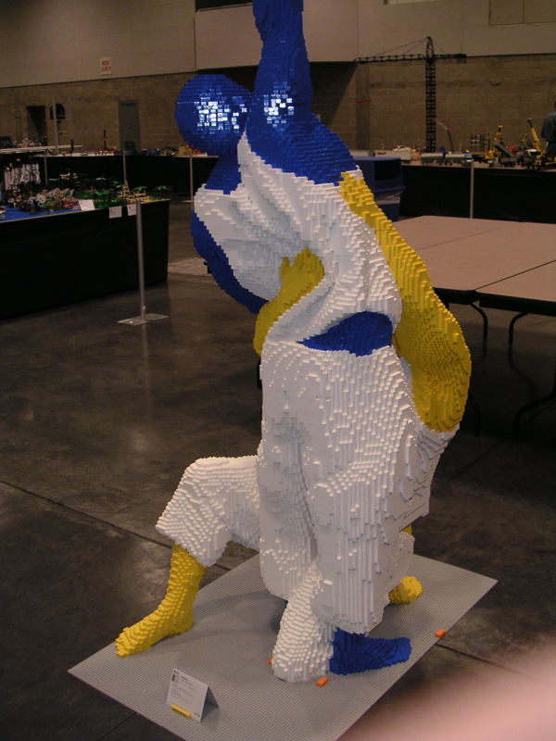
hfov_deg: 37.7
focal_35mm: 38
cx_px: 278
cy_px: 370
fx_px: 814
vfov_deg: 49.0
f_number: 2.8
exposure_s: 1/45
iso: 160
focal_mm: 6
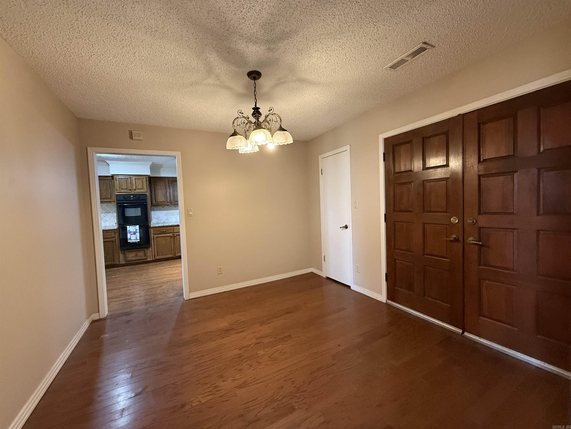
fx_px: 231
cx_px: 286
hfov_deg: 102.1
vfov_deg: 85.7
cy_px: 214
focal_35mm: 14
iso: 500
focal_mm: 2.22
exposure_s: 1/60
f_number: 2.2
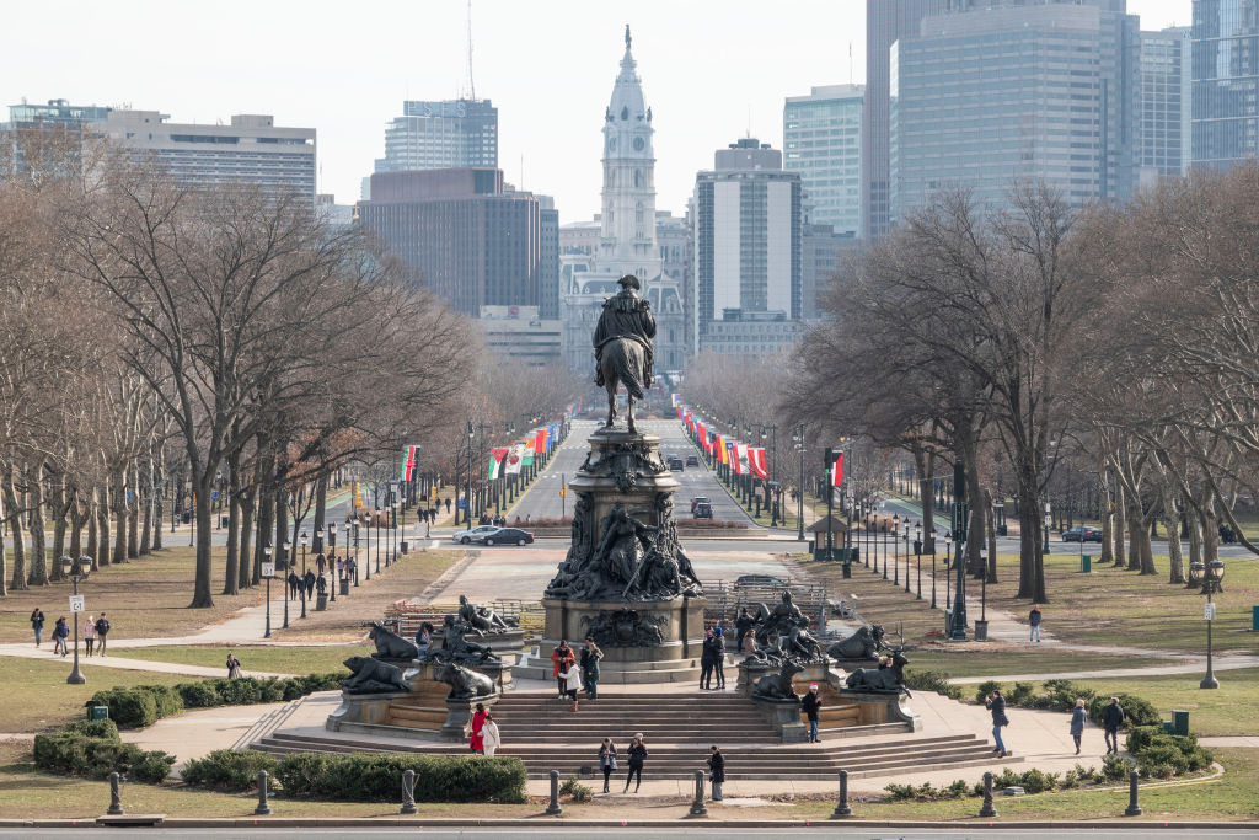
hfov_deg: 17.8
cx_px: 630
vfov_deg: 11.9
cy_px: 420
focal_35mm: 115
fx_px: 4022
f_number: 4
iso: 100
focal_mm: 42.08
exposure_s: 1/500
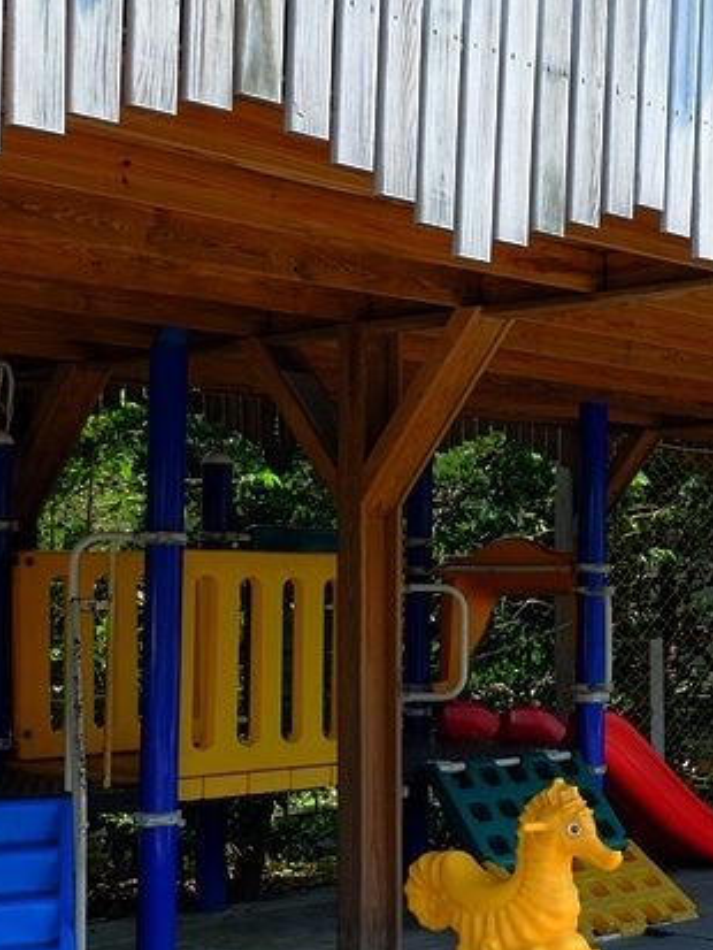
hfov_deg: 22.1
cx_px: 830
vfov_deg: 31.1
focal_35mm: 62
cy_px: 544
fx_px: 1702
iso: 400
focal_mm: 17.5
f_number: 3.6
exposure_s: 1/640
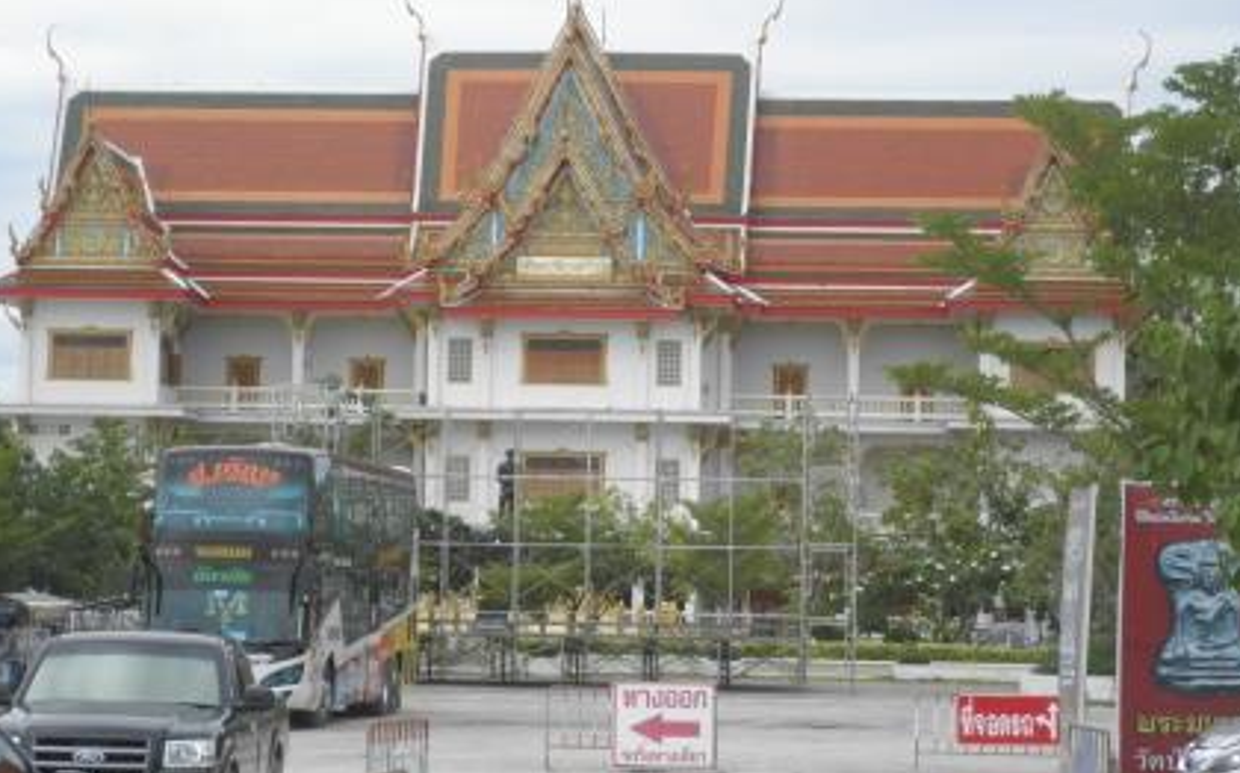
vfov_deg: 12.7
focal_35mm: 103
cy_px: 425
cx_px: 599
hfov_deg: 20.2
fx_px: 3479
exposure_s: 1/250
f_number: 5.4
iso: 64
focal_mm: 16.5
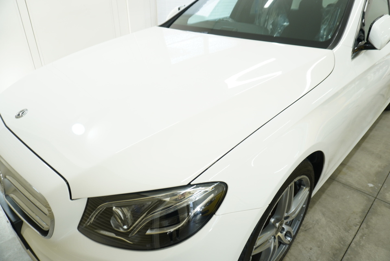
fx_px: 260
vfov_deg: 53.2
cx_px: 195
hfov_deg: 73.7
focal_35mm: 24
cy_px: 130
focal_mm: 16
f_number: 4
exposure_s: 1/40
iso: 160
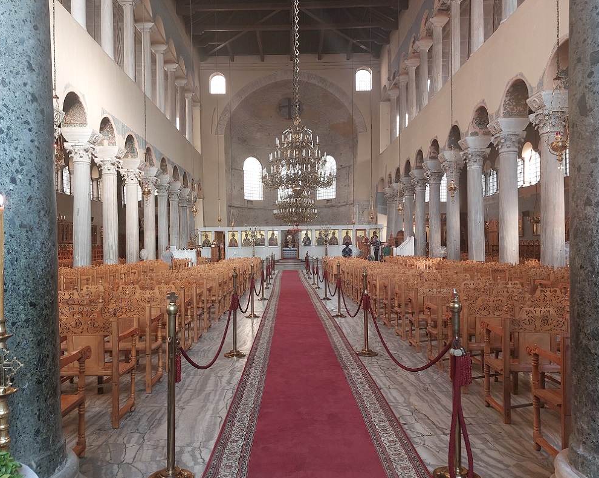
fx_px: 461
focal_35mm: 26
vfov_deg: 54.9
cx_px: 275
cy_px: 248
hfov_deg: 65.9
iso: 200
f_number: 1.8
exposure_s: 1/50
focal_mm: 5.23
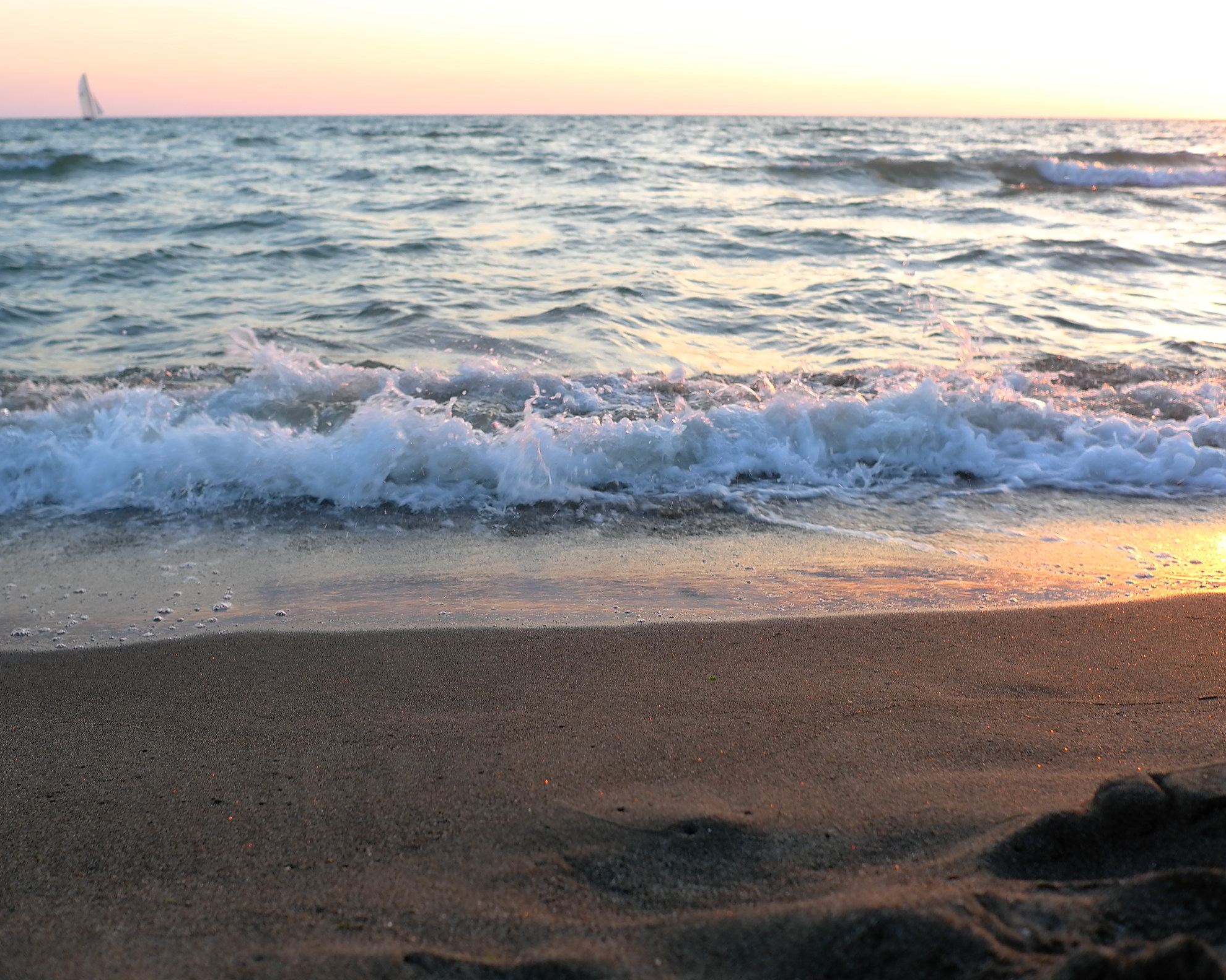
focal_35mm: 41
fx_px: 1488
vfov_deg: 36.5
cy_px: 496
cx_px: 545
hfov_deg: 44.7
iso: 100
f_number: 4
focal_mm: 24
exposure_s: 1/80
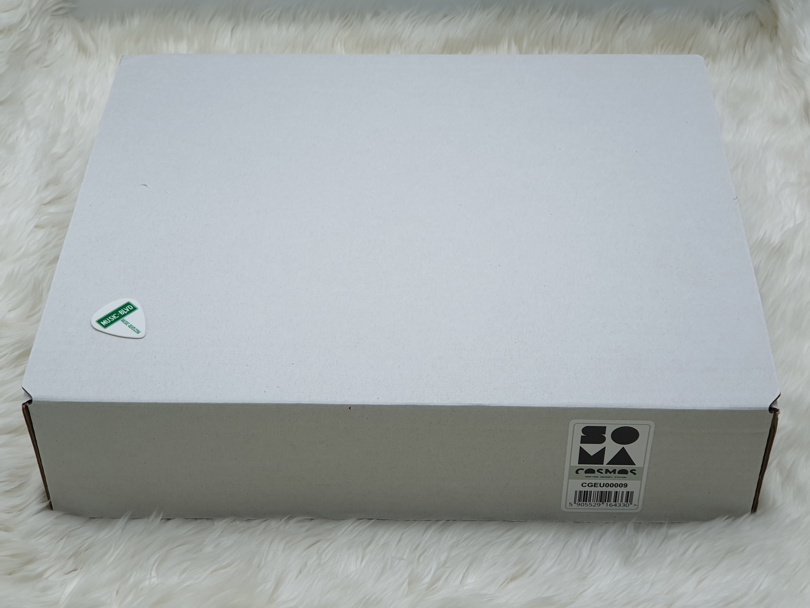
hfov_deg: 36.8
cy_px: 304
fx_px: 1217
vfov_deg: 28.0
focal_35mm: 52
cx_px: 405
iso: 100
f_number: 2.4
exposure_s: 1/232
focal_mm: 6
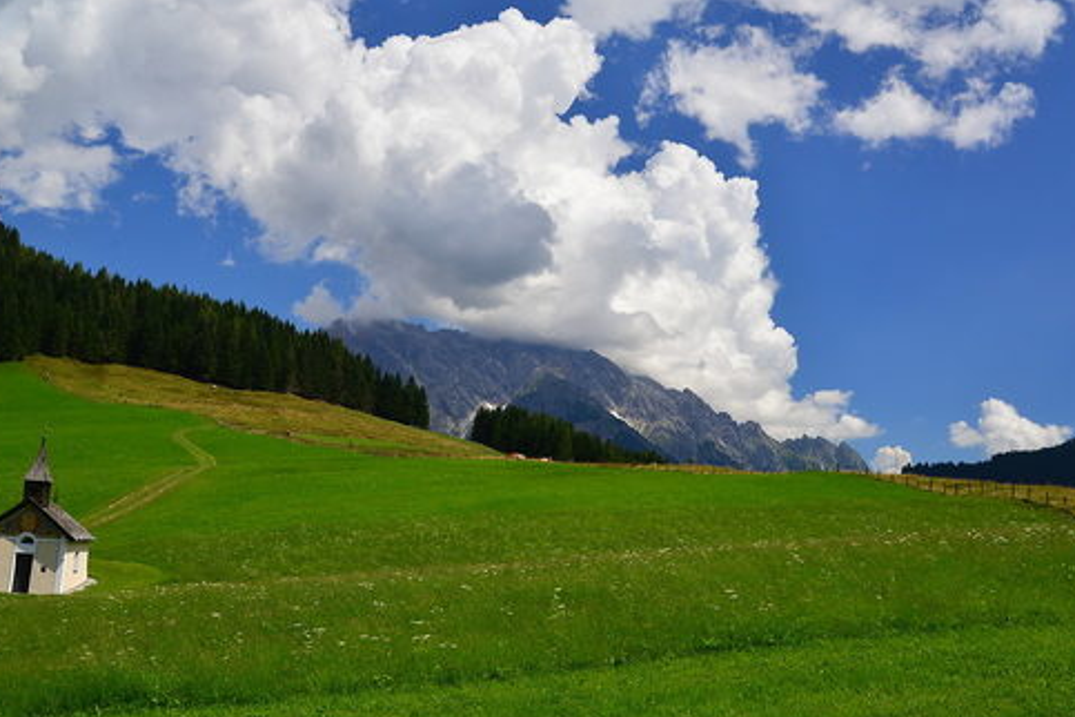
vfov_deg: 36.9
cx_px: 563
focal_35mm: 36
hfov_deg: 53.1
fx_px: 1075
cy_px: 332
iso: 640
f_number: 11
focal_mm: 29
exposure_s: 1/500
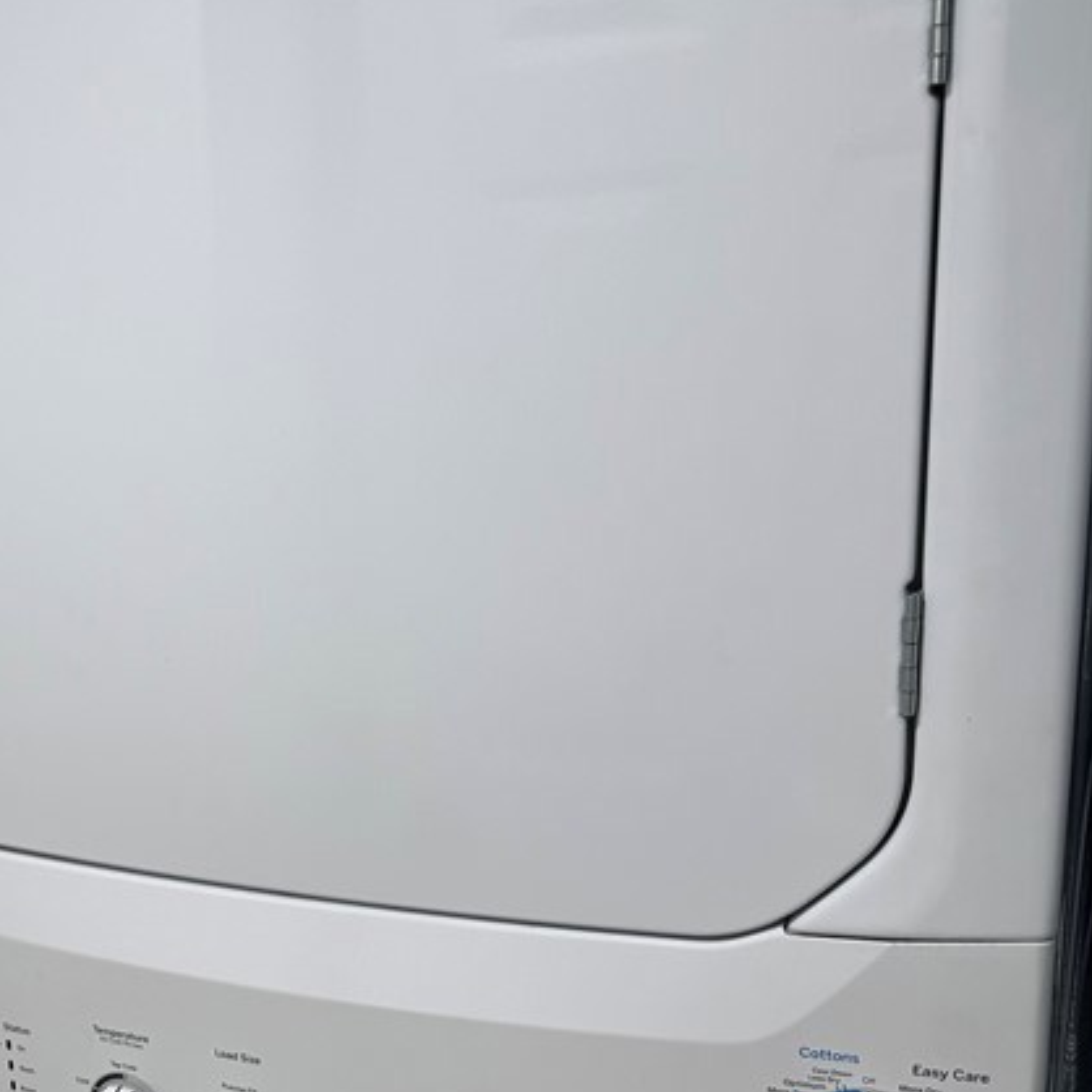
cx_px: 81
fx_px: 1856
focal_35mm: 52
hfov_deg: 31.1
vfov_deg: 32.5
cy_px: 734
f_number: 1.78
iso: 80
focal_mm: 6.76
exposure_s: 1/120
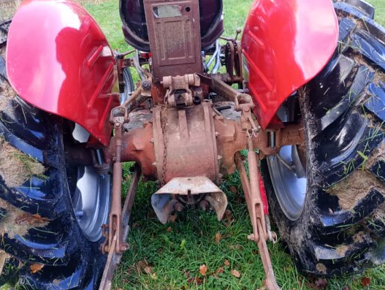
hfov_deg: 53.9
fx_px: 379
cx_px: 189
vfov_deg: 41.9
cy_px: 140
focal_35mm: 34
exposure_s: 1/100
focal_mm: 4.27
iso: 410
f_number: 1.8
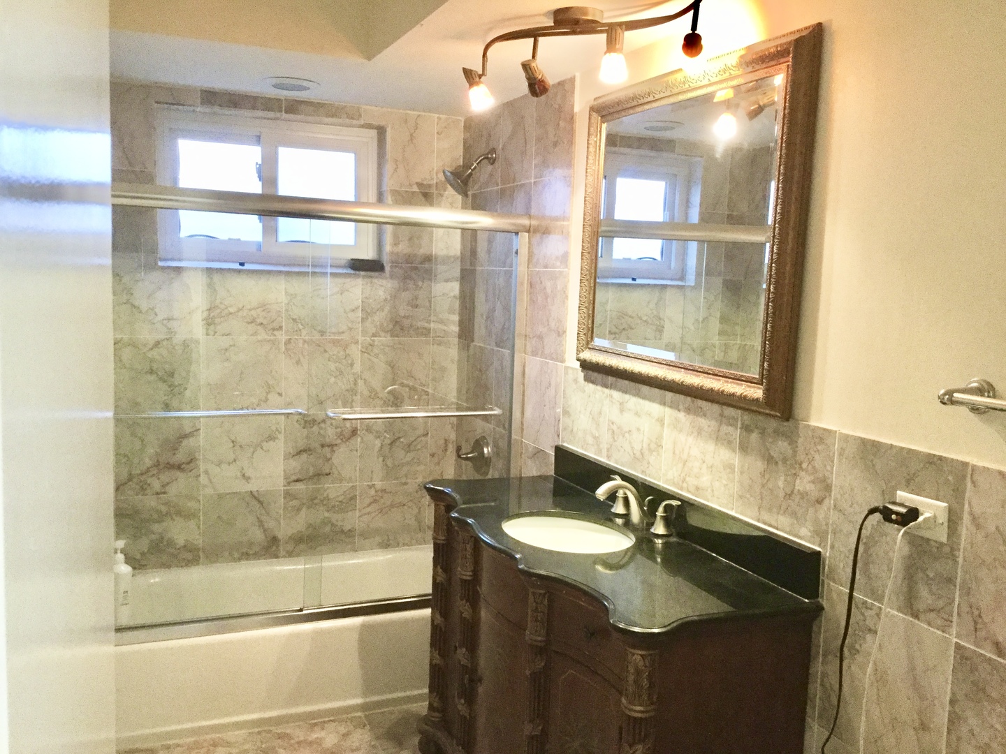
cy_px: 377
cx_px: 503
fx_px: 901
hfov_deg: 58.4
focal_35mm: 31
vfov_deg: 45.4
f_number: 2.4
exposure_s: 1/30
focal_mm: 3.3
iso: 160
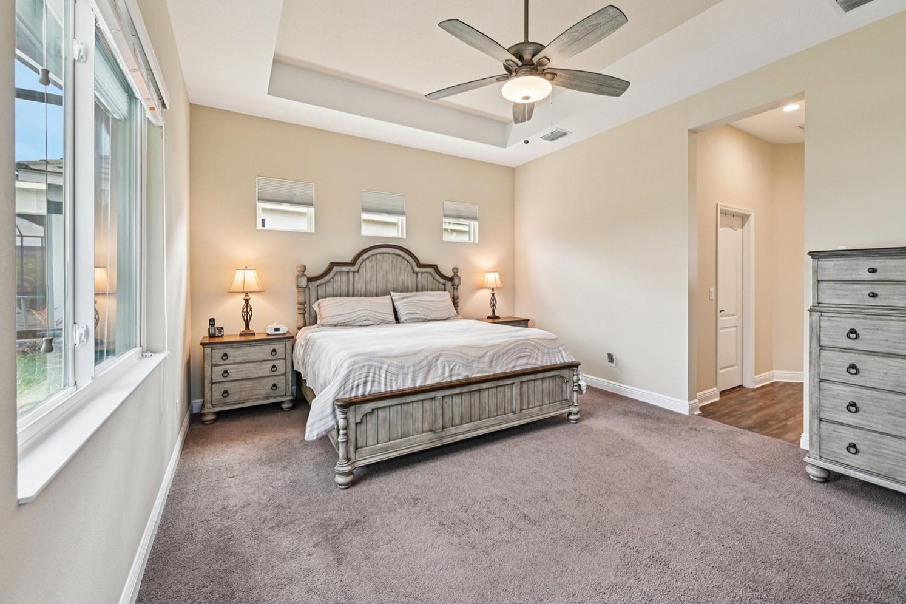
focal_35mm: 15
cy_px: 283
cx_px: 479
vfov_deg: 77.2
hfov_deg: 100.3
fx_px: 377
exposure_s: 1/25
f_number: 8
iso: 400
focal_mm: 14
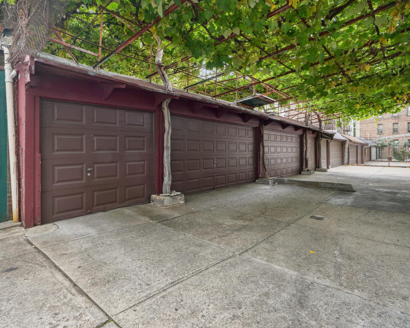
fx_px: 231
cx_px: 203
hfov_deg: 83.3
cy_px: 156
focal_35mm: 19
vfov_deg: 70.8
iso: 100
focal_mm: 16
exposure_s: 1/1.67
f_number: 11
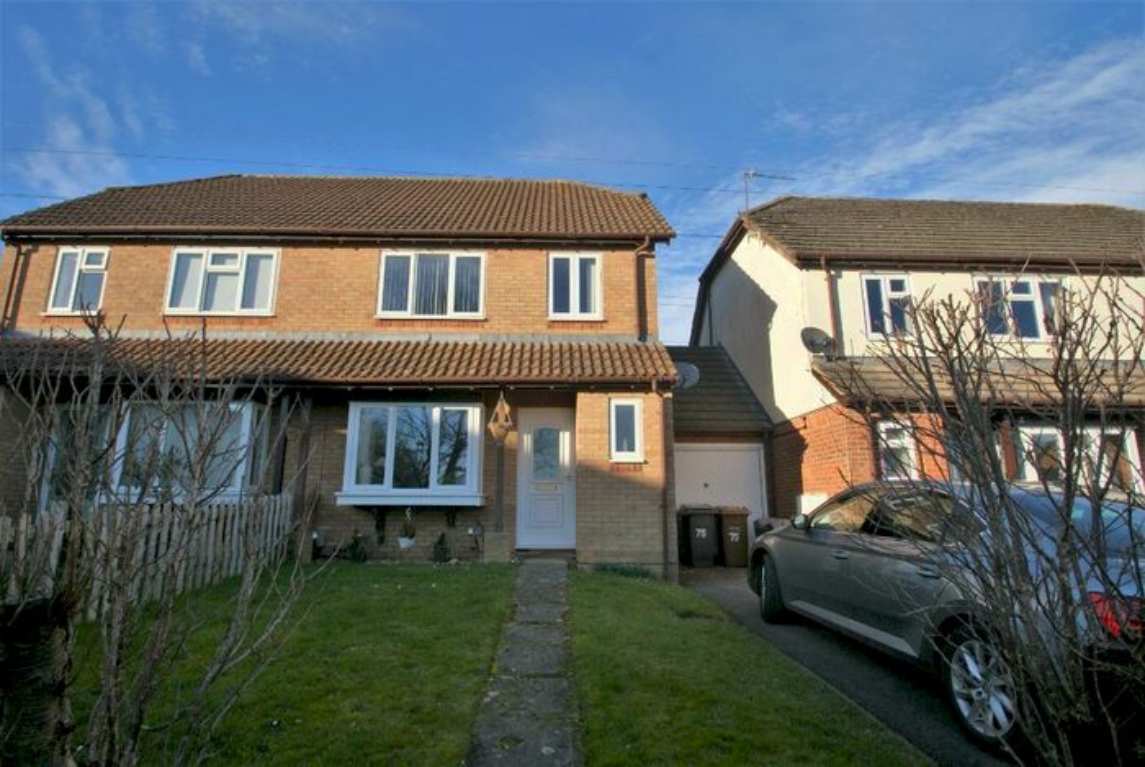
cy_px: 384
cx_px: 572
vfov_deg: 67.6
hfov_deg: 89.9
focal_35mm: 18
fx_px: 573
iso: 100
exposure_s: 1/125
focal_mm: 12
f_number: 10
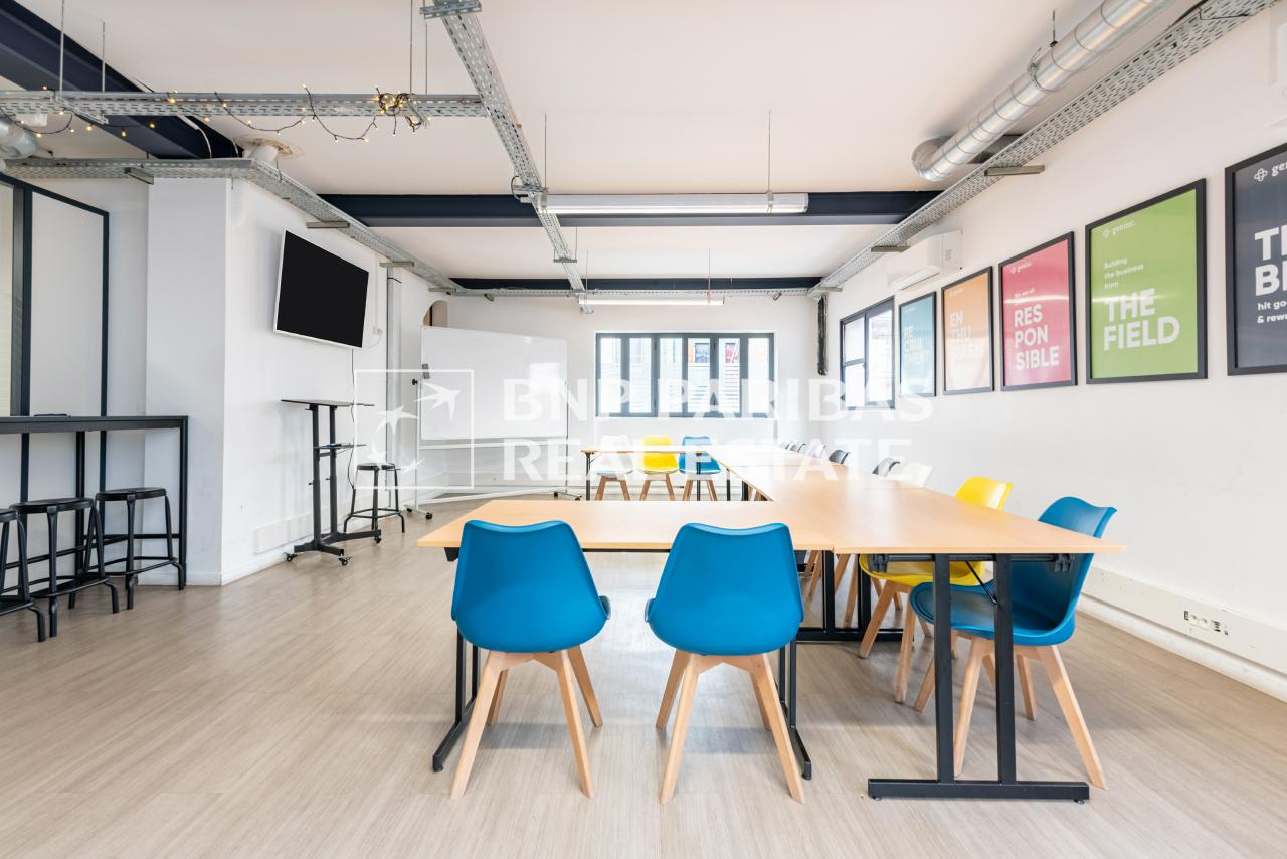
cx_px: 644
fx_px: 572
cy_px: 430
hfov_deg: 96.7
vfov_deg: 73.8
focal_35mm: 16
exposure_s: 1/125
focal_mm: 16
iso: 400
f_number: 8
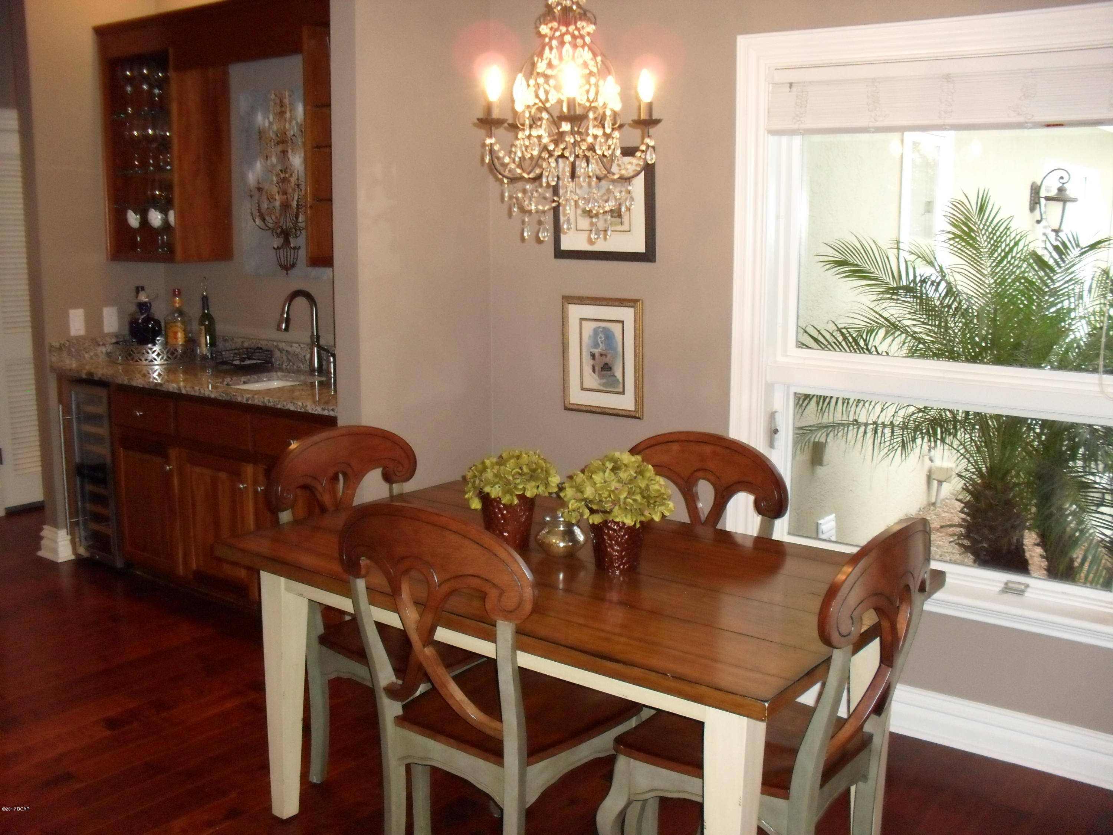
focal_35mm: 35
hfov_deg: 52.6
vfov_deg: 40.7
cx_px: 556
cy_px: 418
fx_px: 1125
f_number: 3.2
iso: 320
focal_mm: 6.3
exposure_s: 1/45
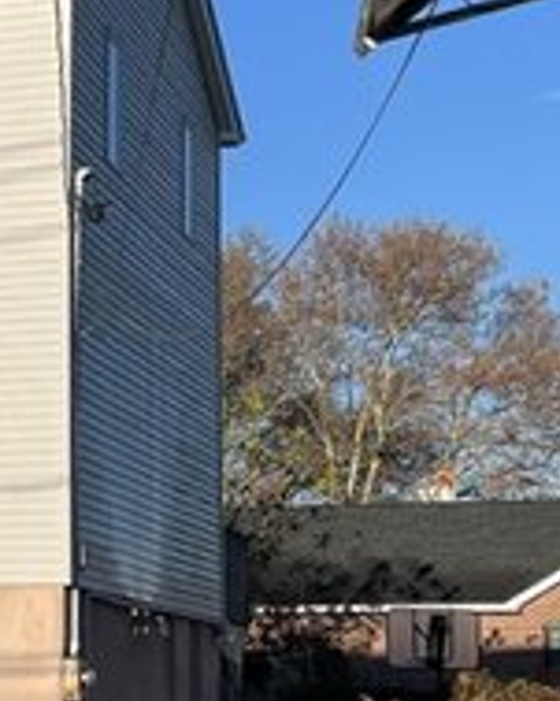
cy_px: 428
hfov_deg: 12.6
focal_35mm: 114
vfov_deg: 16.8
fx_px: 2364
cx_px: -347
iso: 50
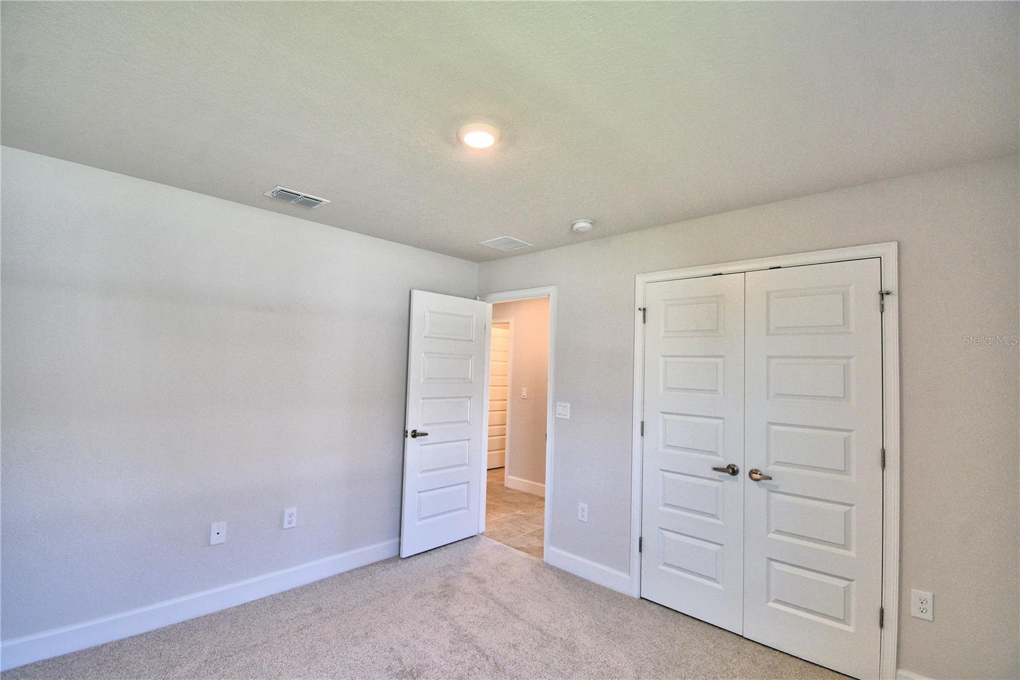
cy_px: 340
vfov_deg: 77.3
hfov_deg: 100.4
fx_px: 425
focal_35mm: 15
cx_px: 510
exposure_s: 1/100
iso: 400
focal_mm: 10
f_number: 4.5
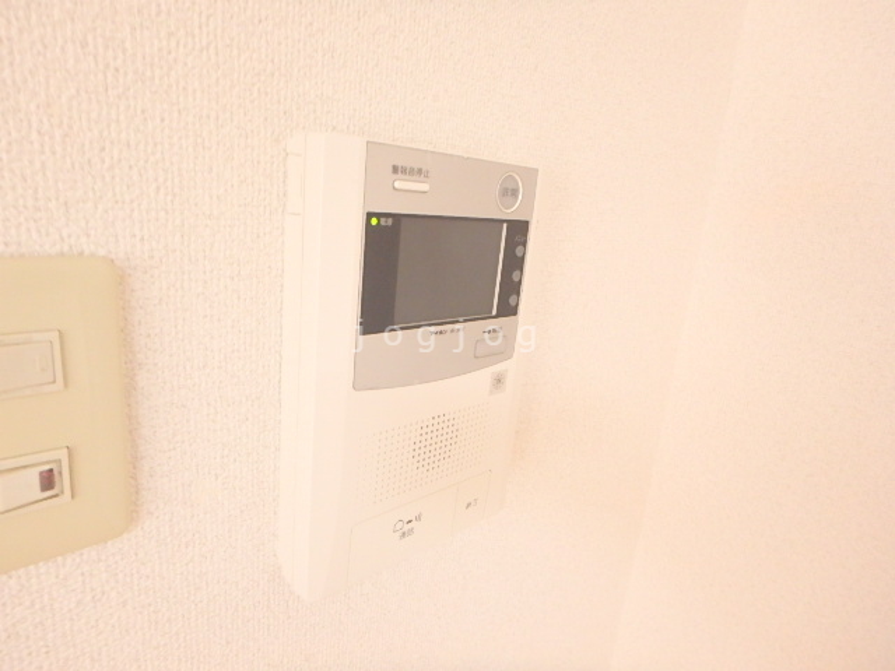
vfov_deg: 63.4
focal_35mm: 21
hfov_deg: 79.0
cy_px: 336
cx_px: 448
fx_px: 543
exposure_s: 1/30
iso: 800
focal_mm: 3.7
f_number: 3.5
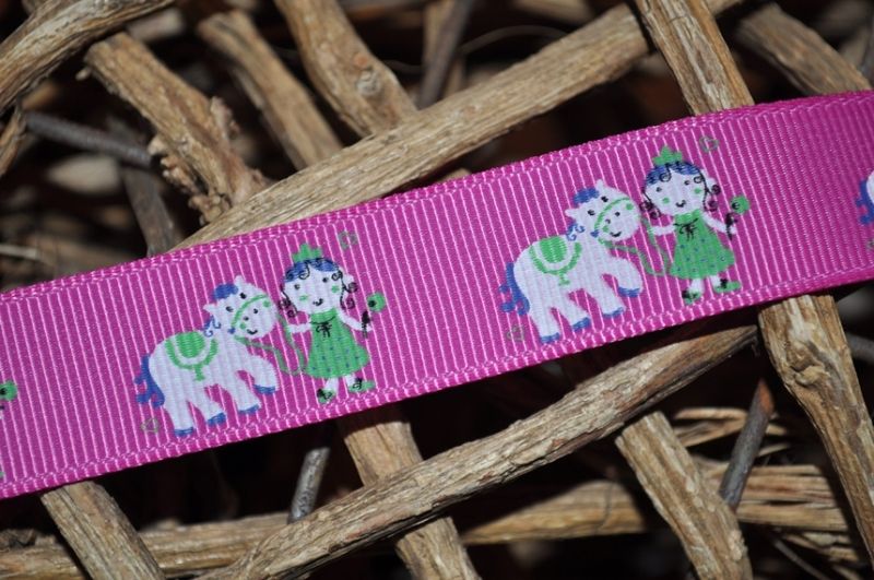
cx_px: 437
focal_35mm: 69
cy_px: 290
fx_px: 1673
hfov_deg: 29.3
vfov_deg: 19.7
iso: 200
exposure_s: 1/60
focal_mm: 46
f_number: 5.3
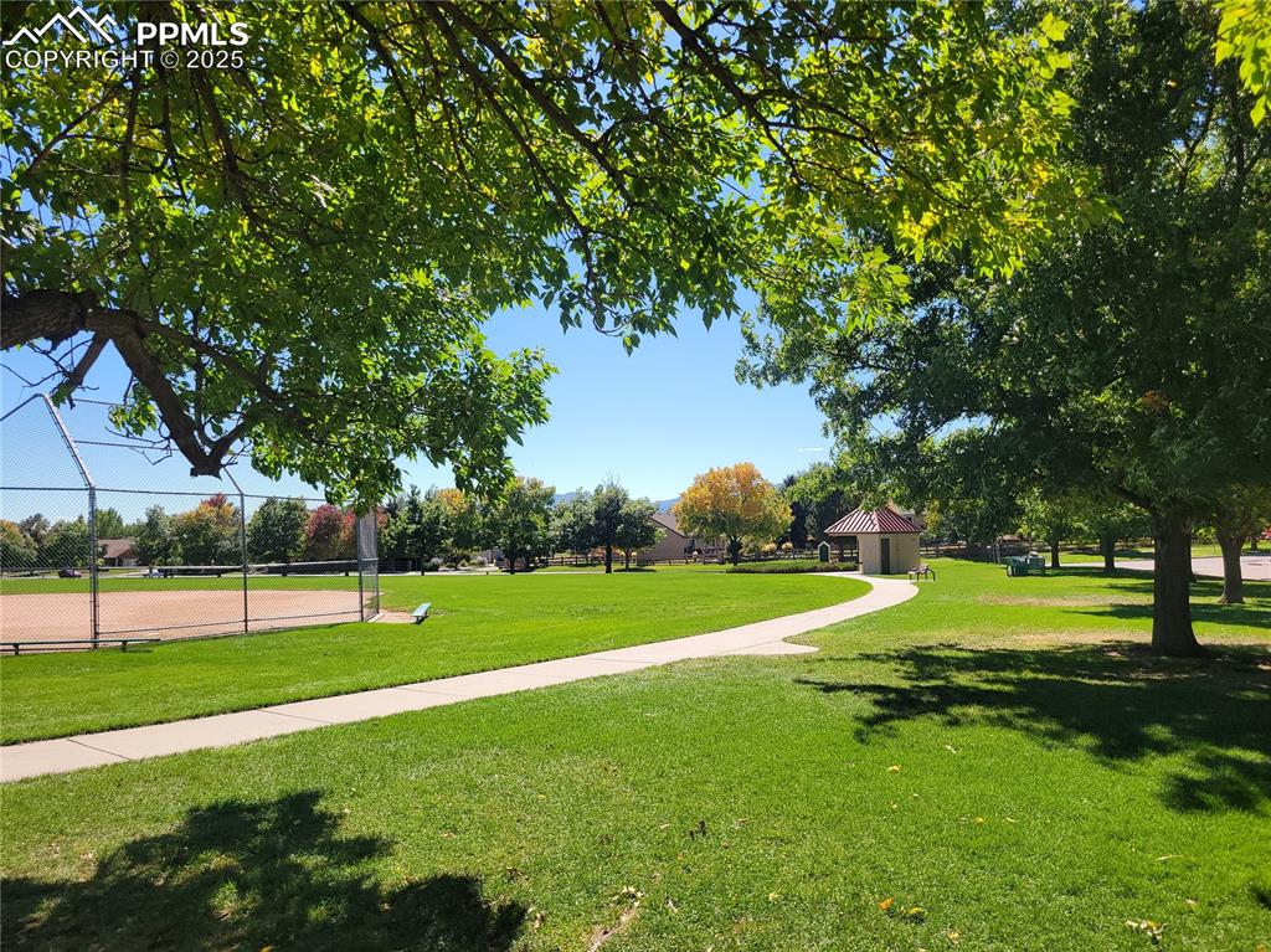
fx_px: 954
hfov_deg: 67.3
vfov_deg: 53.0
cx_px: 636
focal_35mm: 26
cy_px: 476
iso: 40
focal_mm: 5.4
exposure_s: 1/1695
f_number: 1.8
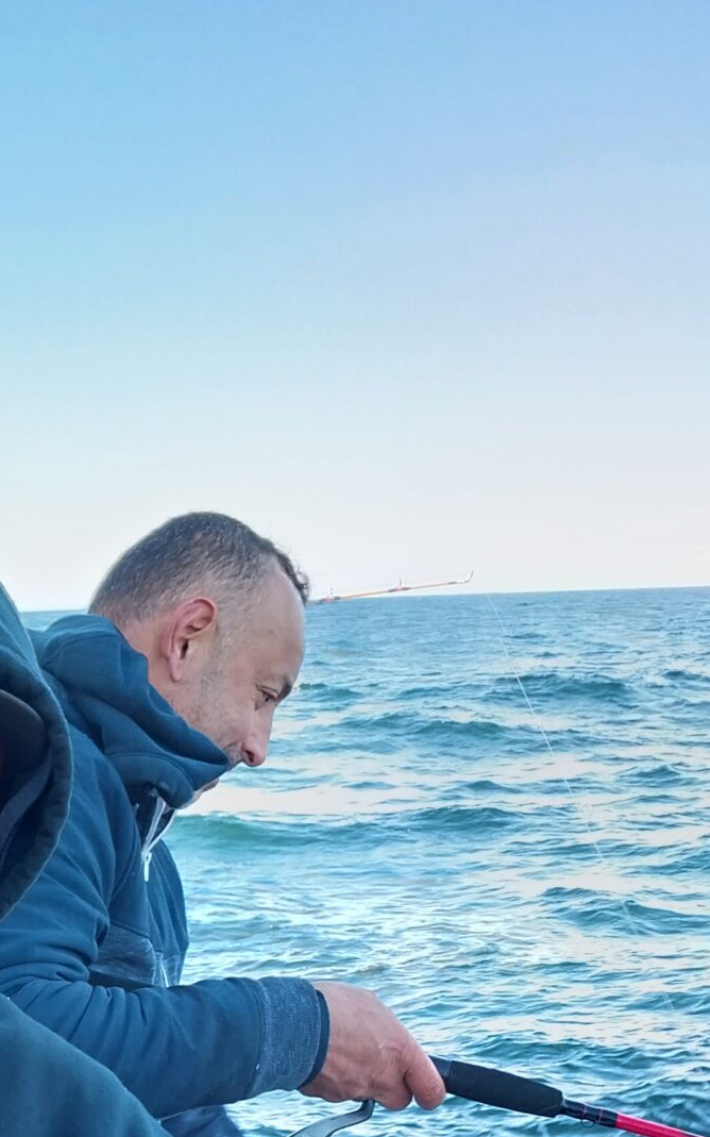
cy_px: 1047
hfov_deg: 18.1
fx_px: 2044
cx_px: -274
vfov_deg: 29.6
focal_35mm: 66
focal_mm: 4
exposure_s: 1/60
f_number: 1.8
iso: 20
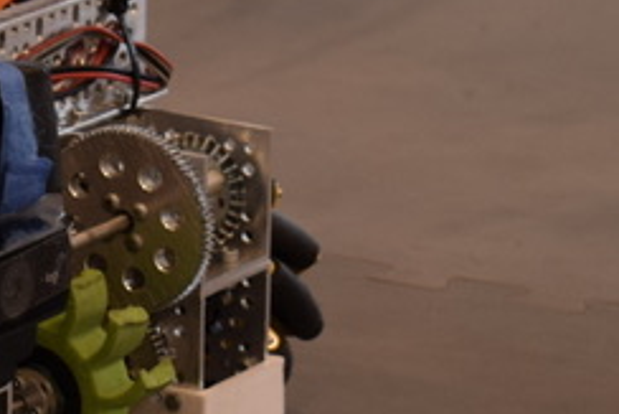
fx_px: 4593
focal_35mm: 267
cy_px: -25
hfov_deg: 7.6
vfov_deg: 5.1
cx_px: -330
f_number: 5
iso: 400
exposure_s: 1/80
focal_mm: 40
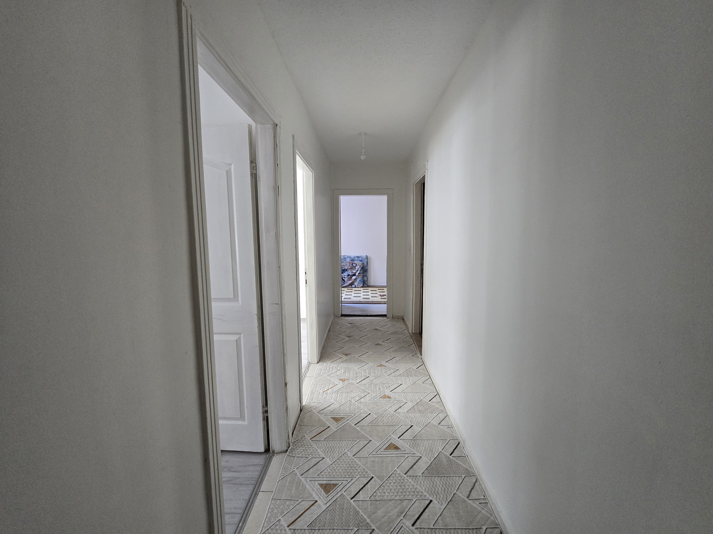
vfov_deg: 89.9
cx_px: 356
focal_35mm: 13
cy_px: 267
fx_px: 268
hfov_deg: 106.2
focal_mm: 2.2
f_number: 2.2
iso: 400
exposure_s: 1/60
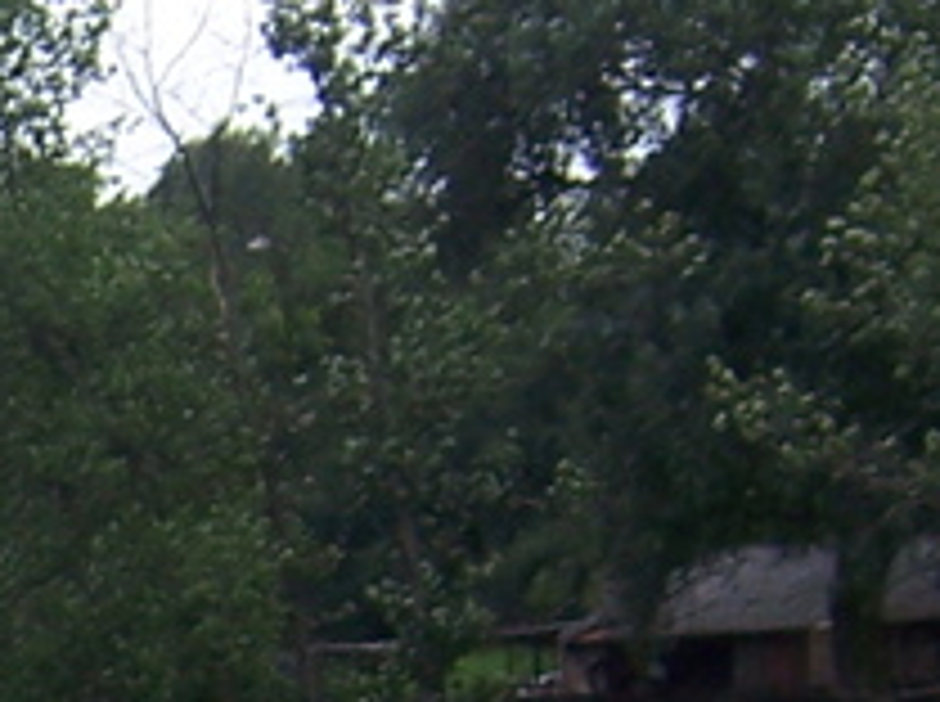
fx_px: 4392
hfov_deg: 11.2
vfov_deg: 8.7
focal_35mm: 162
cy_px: 1282
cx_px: -873
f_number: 3.4
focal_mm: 5.5
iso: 80
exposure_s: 1/750
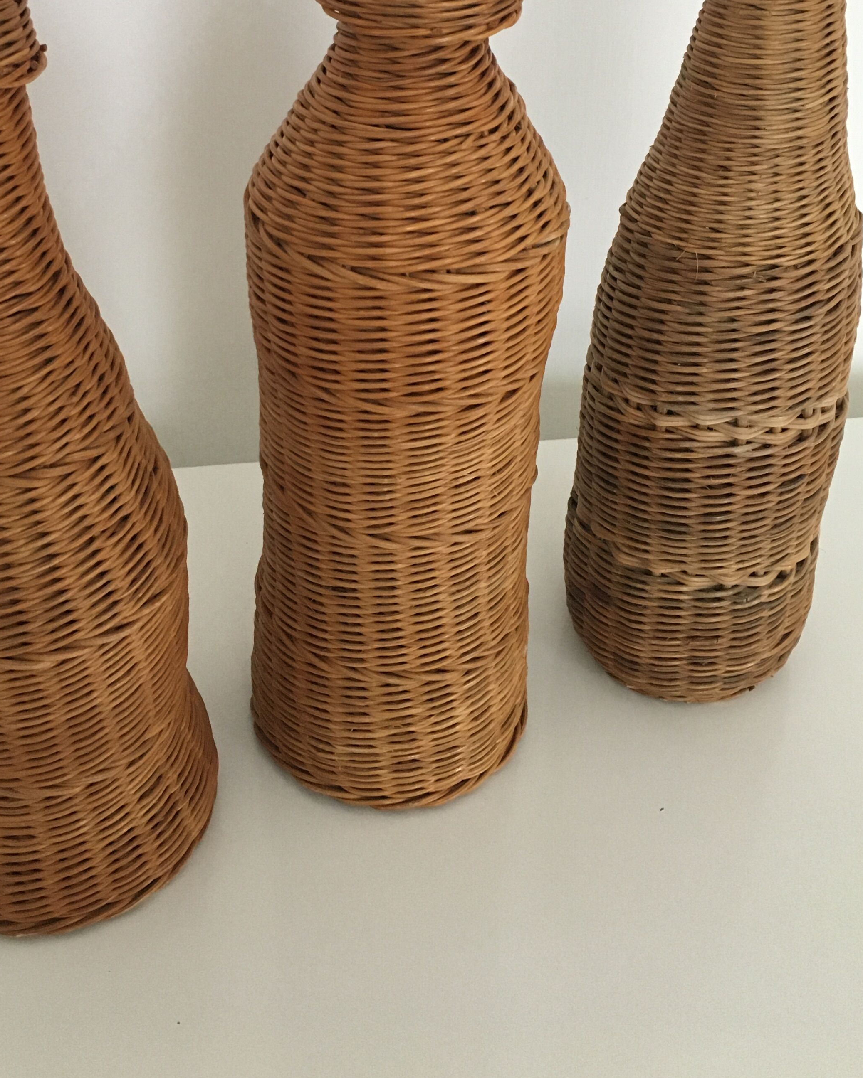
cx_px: 345
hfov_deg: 34.0
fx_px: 1405
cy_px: 278
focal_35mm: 44
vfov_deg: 40.9
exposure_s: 1/30
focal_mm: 4.15
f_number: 2.2
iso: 200
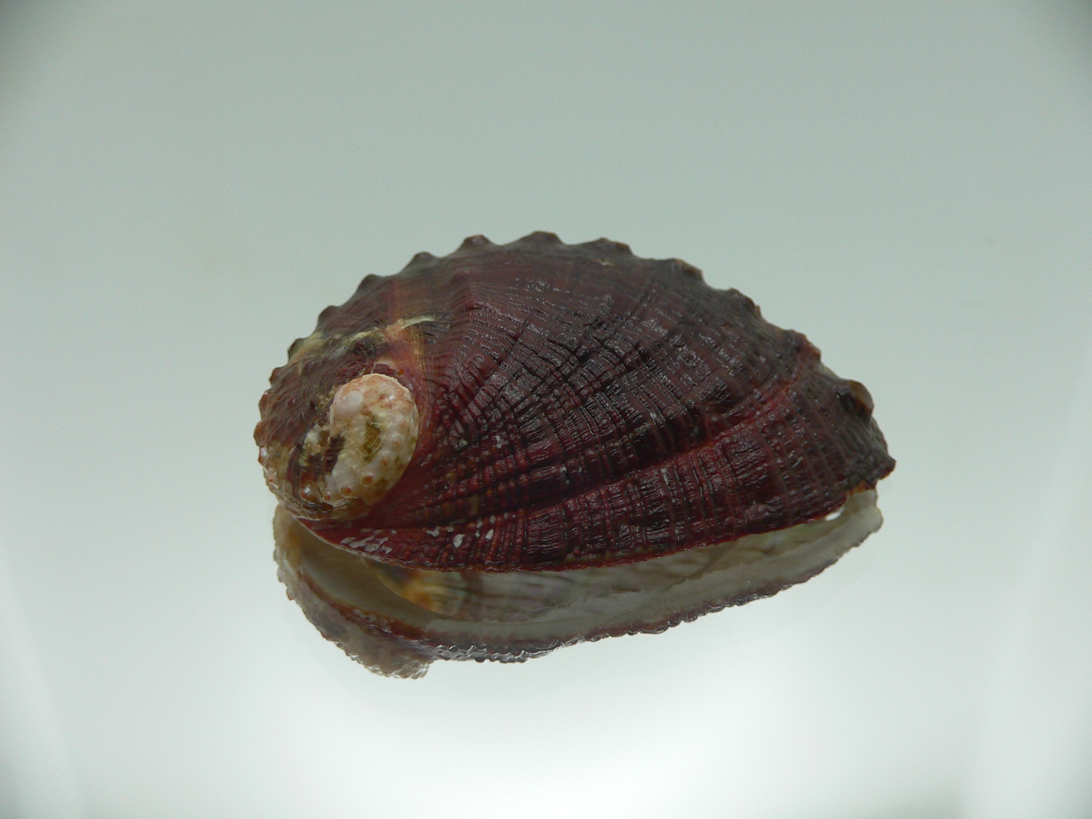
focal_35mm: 35
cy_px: 410
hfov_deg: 52.6
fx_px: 1104
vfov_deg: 40.7
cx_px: 546
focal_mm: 4.6
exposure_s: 1/80
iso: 80
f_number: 2.8
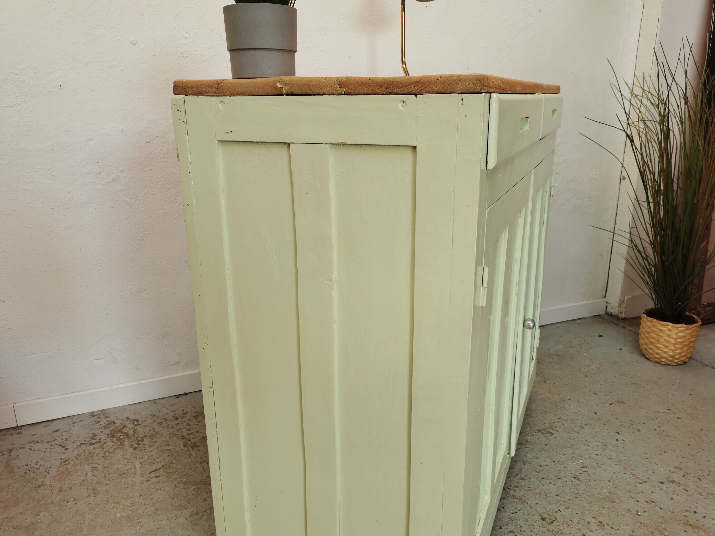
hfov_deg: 65.3
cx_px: 358
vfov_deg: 51.4
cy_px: 268
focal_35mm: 27
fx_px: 558
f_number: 1.8
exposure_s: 1/100
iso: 80
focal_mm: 5.58
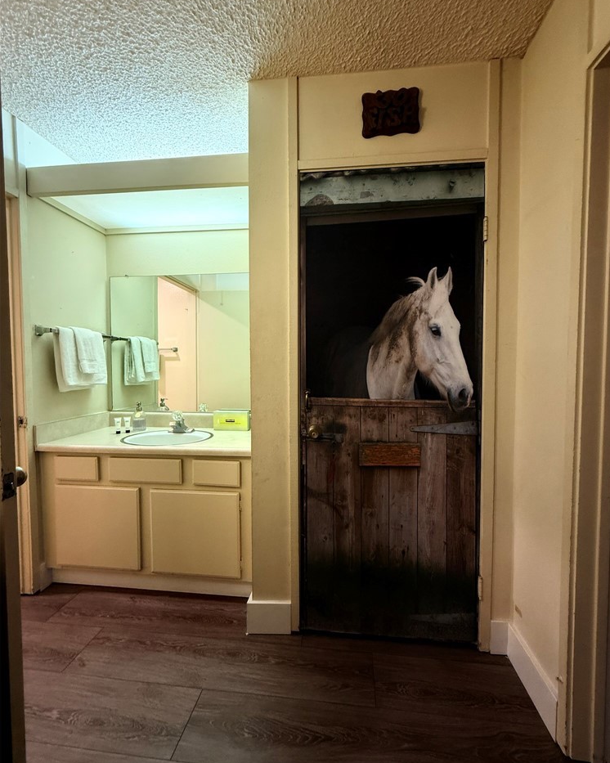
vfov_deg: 96.8
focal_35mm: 15
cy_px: 381
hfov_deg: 84.0
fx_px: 339
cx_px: 313
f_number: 2.2
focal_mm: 2.22
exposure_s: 1/60
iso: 320
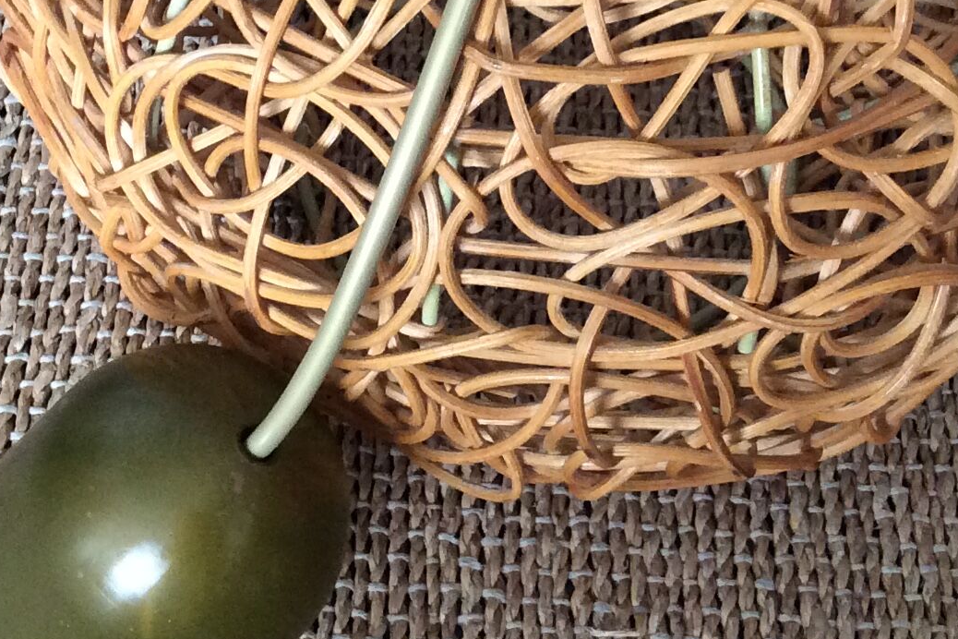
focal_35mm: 83
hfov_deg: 24.4
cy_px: 106
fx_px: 2209
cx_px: 402
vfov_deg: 16.3
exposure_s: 1/25
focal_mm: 3.3
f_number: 2.4
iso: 160
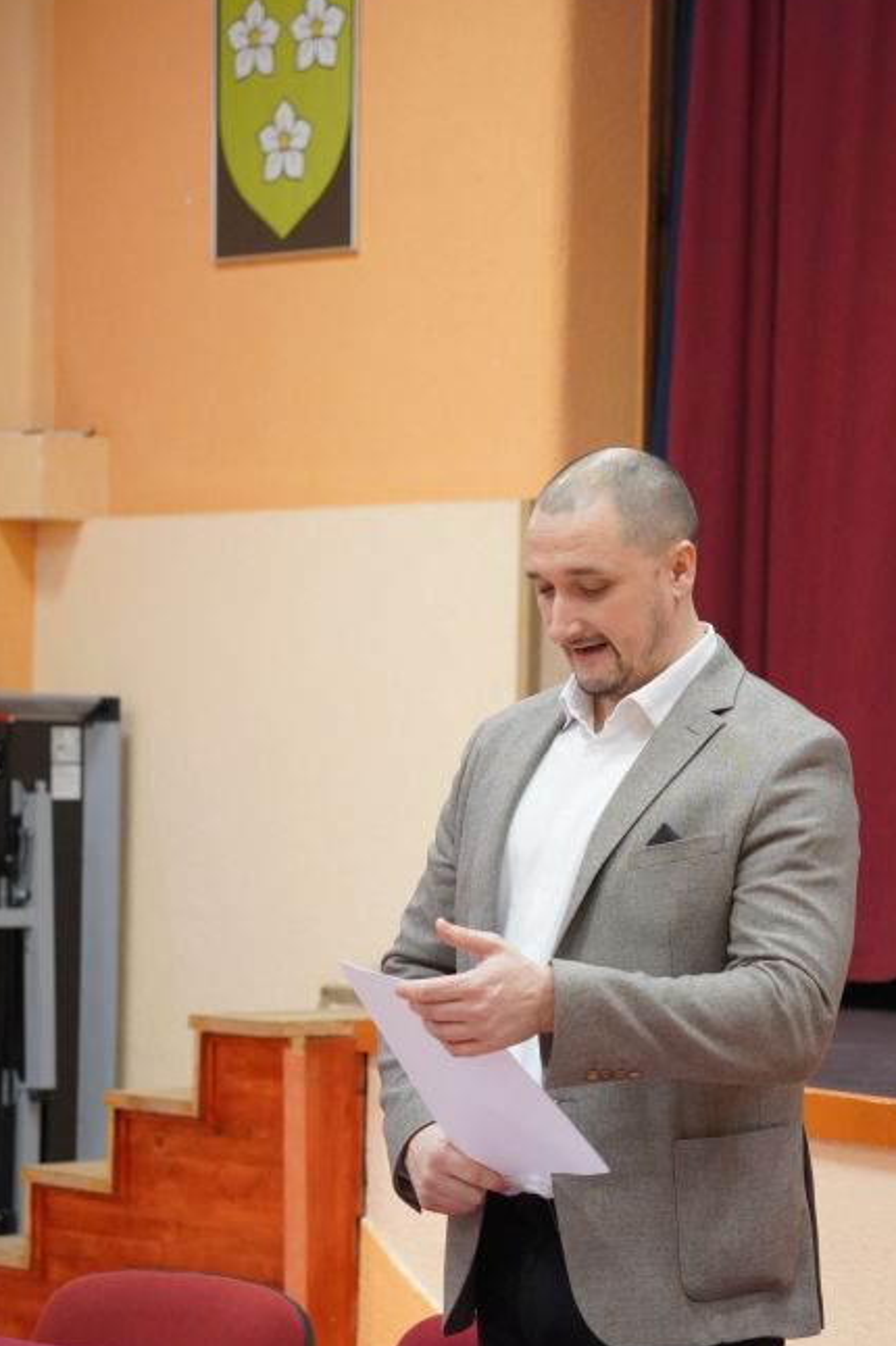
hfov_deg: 11.9
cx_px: 608
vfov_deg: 17.8
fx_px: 4298
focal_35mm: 115
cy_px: 836
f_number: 2.8
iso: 2000
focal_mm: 50
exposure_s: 1/125
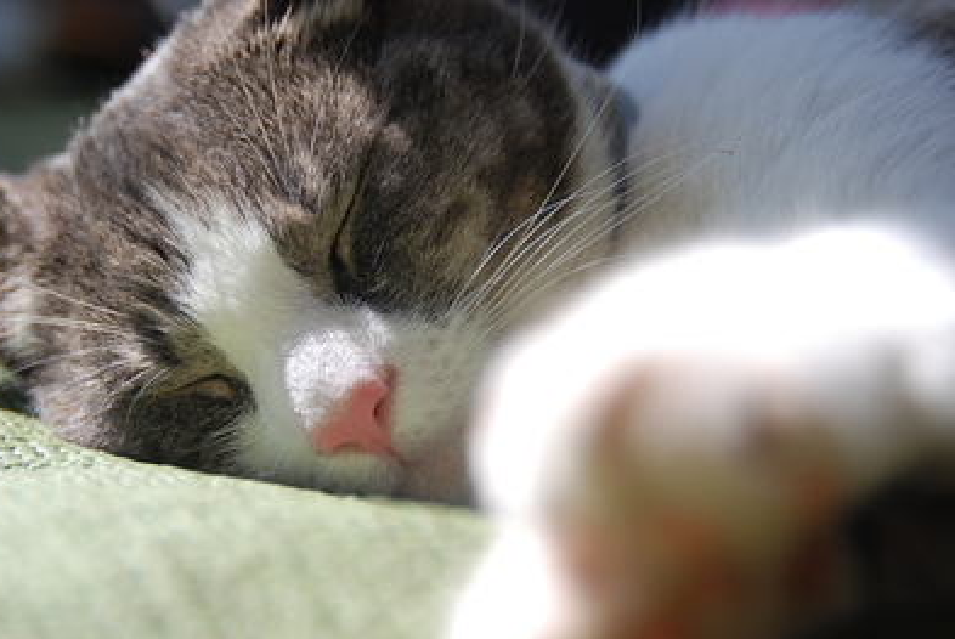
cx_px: 445
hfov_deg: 16.6
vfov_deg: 11.2
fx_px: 3266
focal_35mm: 123
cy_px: 296
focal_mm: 70
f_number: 5
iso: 100
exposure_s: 1/250
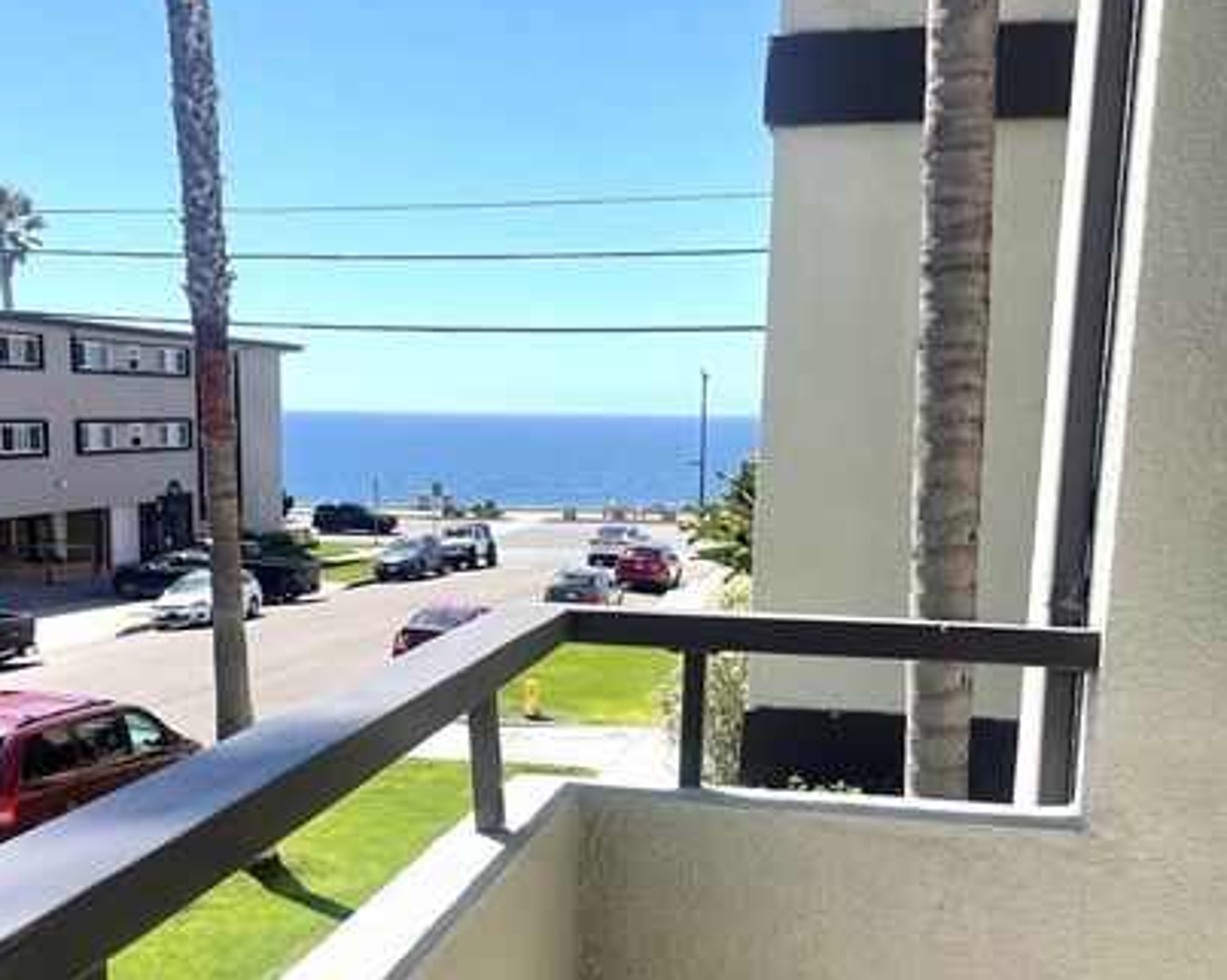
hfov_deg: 43.6
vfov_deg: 35.2
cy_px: 683
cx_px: 487
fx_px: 1524
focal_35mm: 42
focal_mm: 4.2
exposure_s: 1/3731
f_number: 1.6
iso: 32
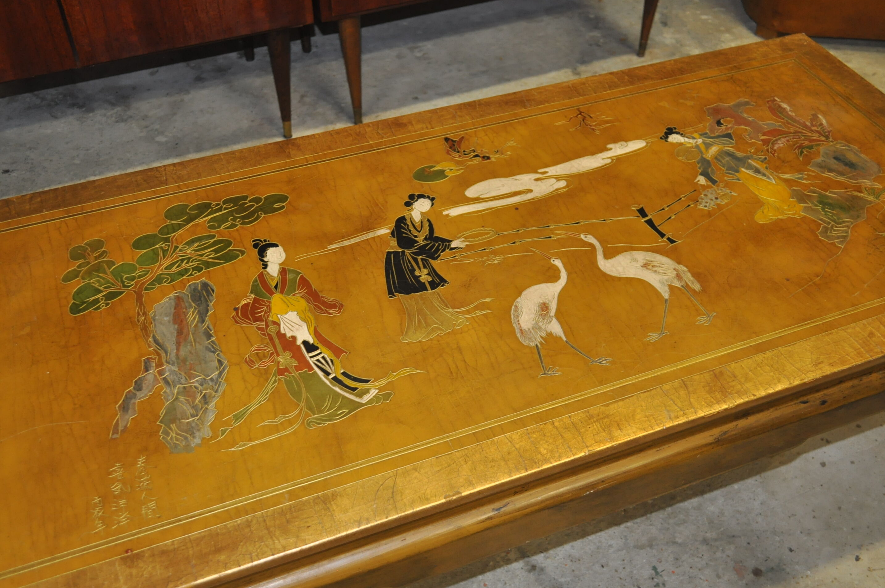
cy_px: 306
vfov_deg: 35.9
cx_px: 457
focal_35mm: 37
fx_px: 908
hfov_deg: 51.9
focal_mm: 22
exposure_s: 1/60
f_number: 3.8
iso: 800
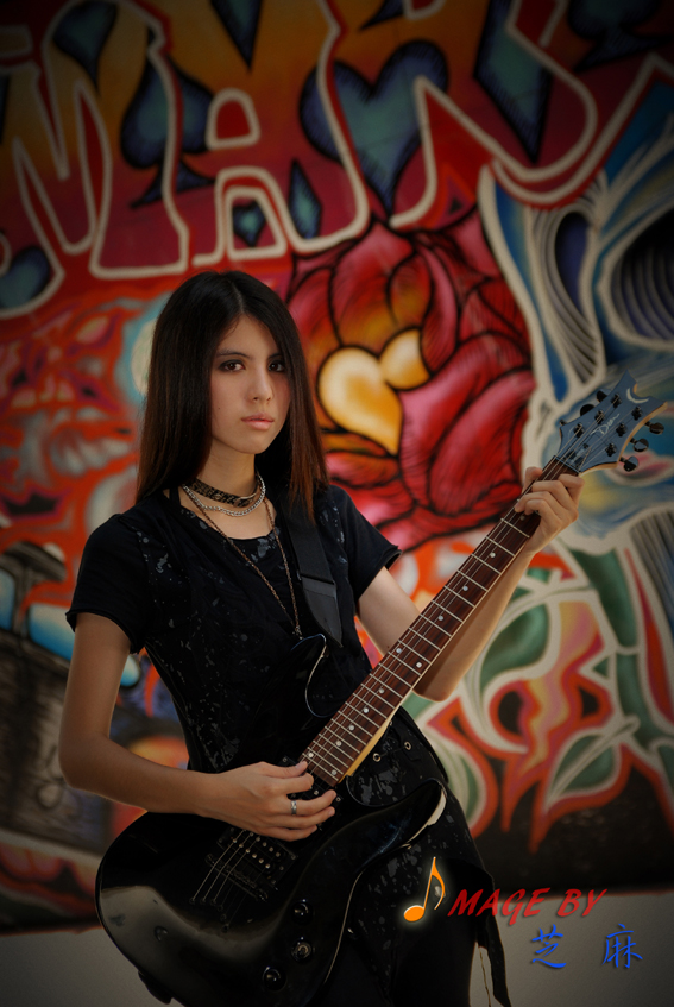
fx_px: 2100
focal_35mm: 75
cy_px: 504
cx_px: 337
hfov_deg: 18.2
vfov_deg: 27.0
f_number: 3.2
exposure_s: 1/200
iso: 250
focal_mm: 50
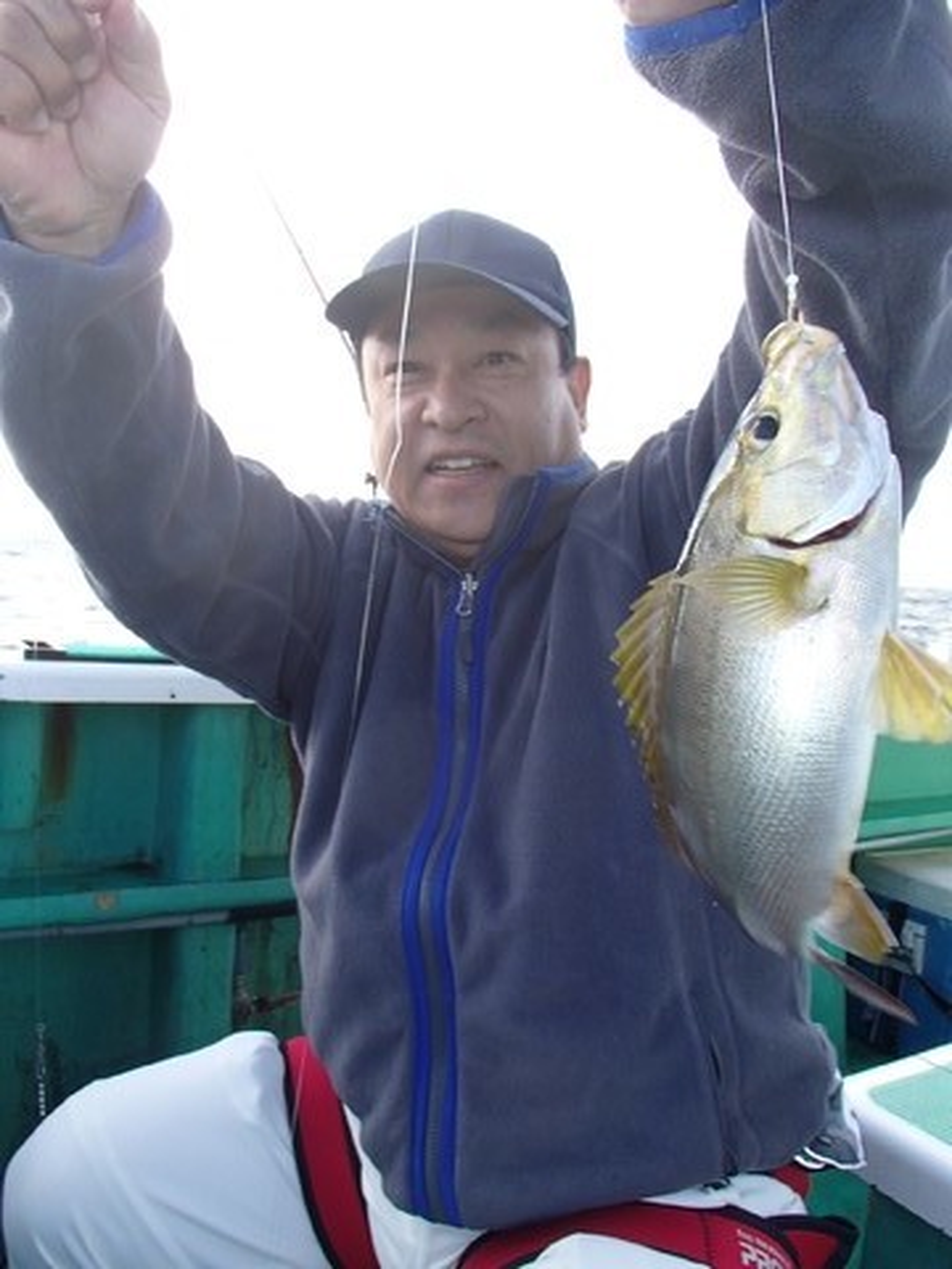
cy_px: 634
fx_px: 1027
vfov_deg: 63.4
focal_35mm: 28
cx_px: 476
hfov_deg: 49.7
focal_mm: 5
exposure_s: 1/160
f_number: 3.9
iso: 100
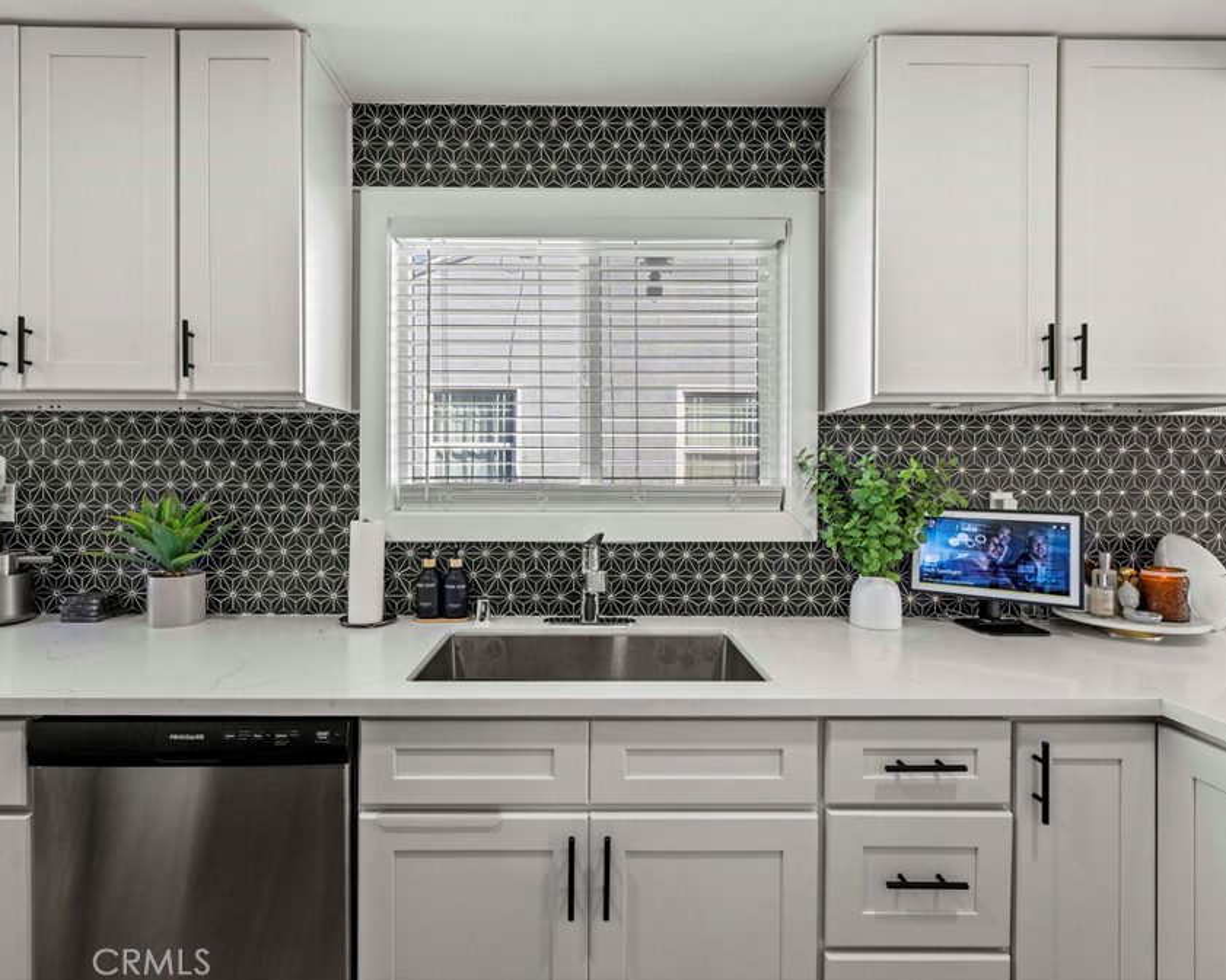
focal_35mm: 16
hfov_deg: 93.1
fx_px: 581
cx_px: 595
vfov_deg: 80.4
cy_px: 486
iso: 320
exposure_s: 1/25
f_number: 8
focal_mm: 14
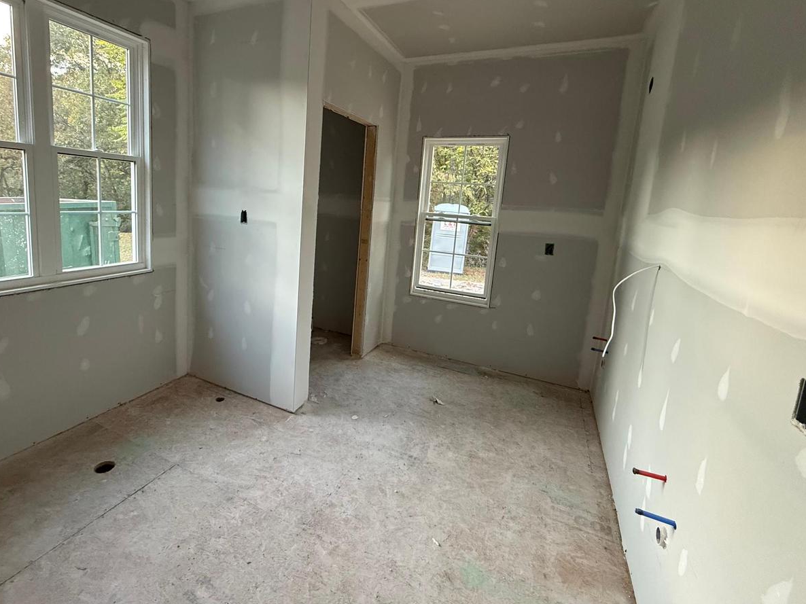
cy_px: 253
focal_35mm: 17
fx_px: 396
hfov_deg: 90.5
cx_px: 351
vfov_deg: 74.2
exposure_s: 1/60
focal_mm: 2.22
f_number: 2.2
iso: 640
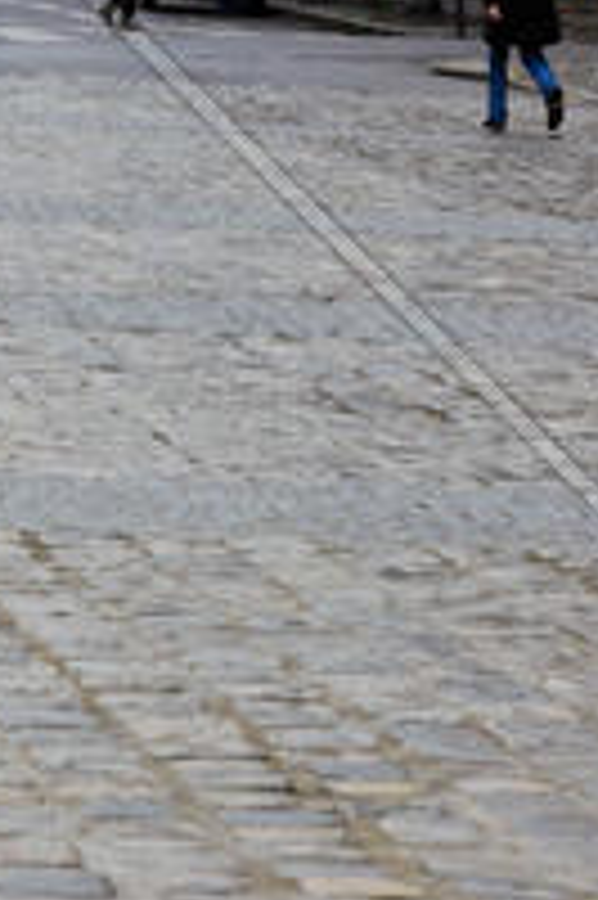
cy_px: -338
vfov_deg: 8.3
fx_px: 6065
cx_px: -241
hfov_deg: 5.6
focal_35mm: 243
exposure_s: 1/350
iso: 1250
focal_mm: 56
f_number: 6.7
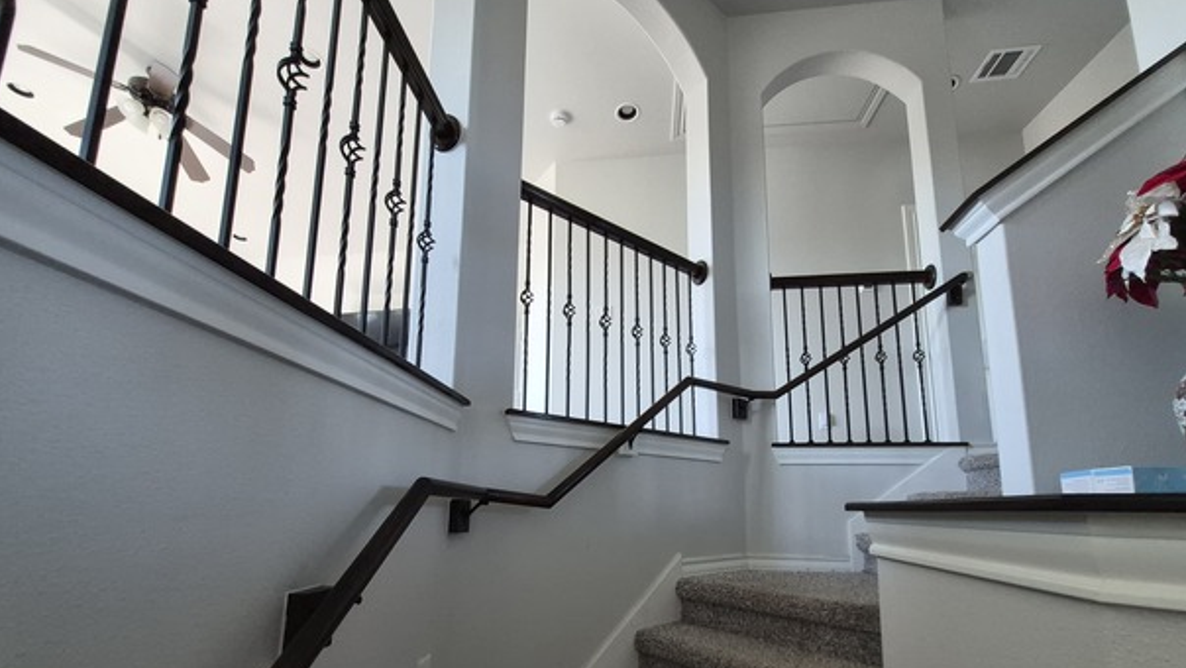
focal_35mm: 15
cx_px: 597
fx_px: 472
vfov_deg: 69.2
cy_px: 426
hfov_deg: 103.0
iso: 200
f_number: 2.2
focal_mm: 1.74
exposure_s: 1/60
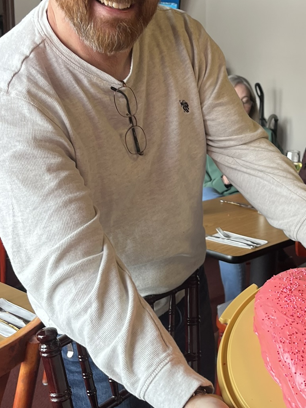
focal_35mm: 52
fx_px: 613
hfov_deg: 26.7
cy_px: 192
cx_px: 299
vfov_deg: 36.8
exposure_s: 1/120
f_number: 1.6
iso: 125
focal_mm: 5.1
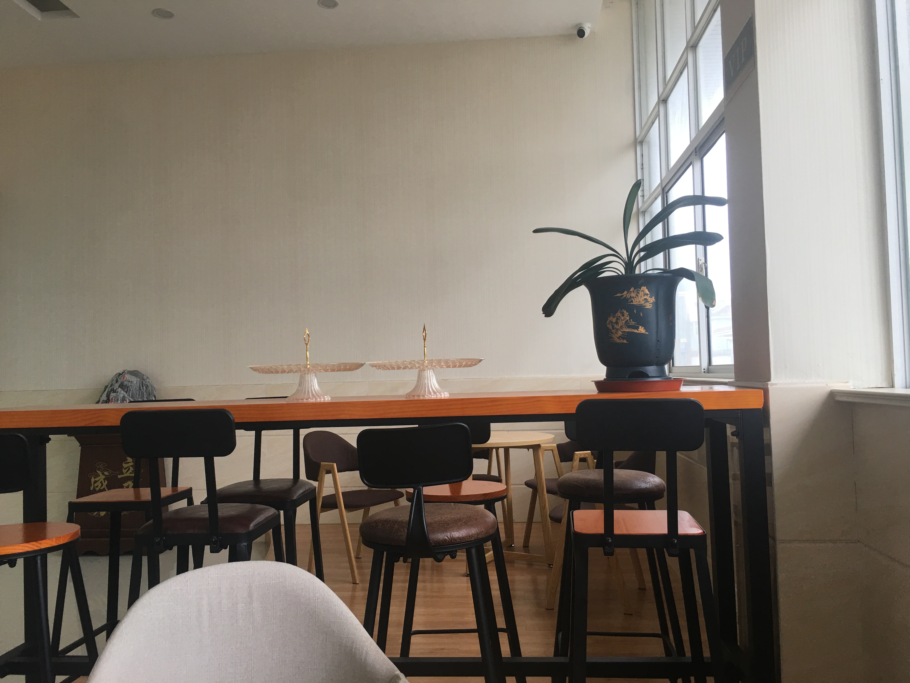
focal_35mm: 29
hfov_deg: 61.7
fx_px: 762
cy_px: 342
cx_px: 455
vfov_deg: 48.2
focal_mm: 4.15
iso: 25
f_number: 2.2
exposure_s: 1/33
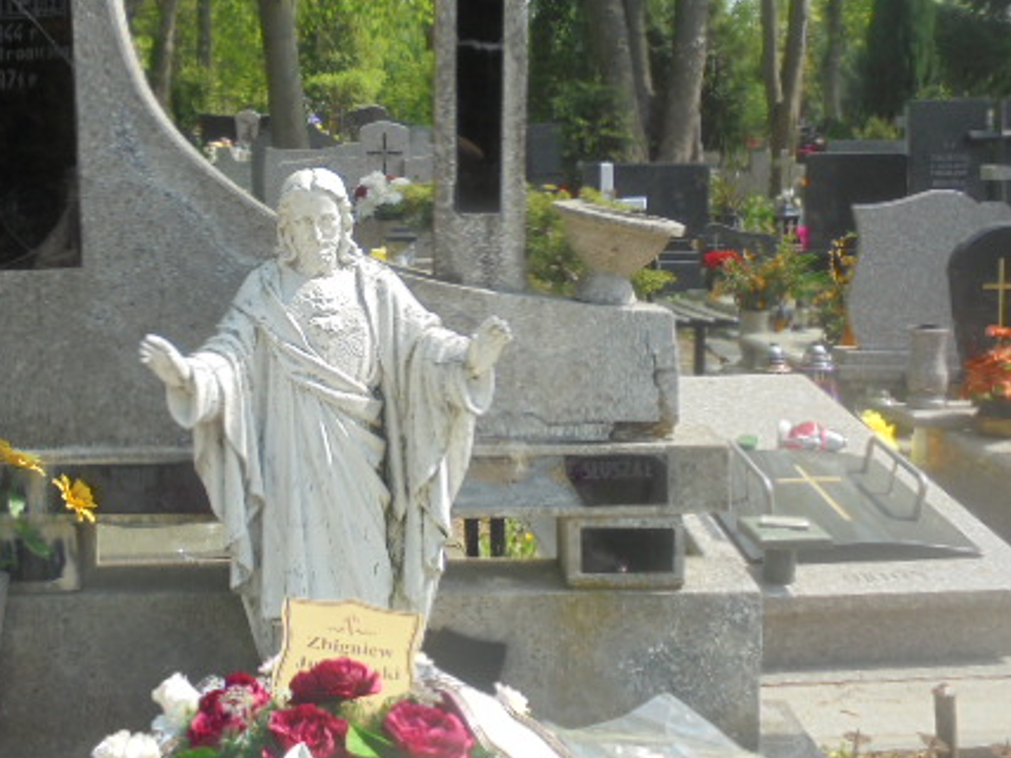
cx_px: 310
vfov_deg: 28.4
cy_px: 249
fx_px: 1489
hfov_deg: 37.0
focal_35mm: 51
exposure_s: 1/320
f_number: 4
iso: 100
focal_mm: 6.1
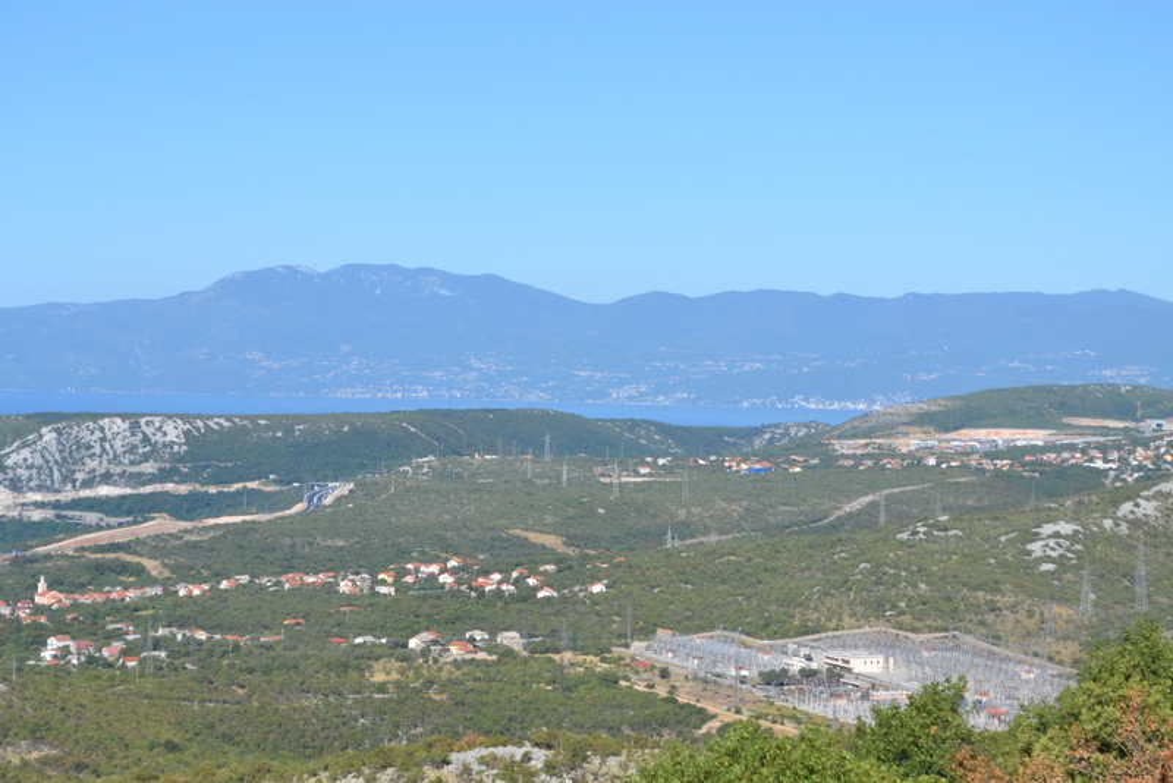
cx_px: 586
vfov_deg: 16.6
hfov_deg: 24.6
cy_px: 392
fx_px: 2689
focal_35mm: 82
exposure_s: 1/250
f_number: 8
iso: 100
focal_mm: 55
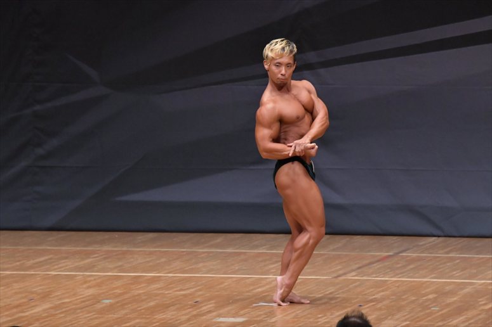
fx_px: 4098
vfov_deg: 4.6
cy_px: 164
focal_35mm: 300
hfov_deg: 6.9
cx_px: 246
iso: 6400
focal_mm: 200
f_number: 5.6
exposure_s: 1/400
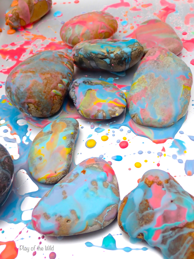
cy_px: 130
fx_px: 306
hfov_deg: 35.1
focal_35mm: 41
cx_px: 97
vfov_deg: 45.8
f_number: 2.8
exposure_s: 1/200
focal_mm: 7.31
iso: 100
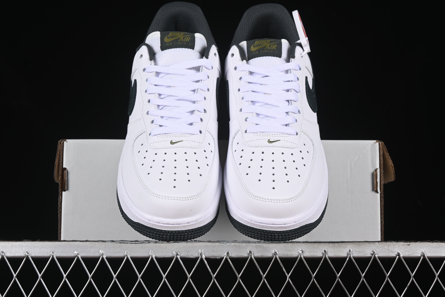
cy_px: 148
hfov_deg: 27.0
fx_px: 927
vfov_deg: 18.2
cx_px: 222
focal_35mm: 75
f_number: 8
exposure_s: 1/80
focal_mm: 50
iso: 160
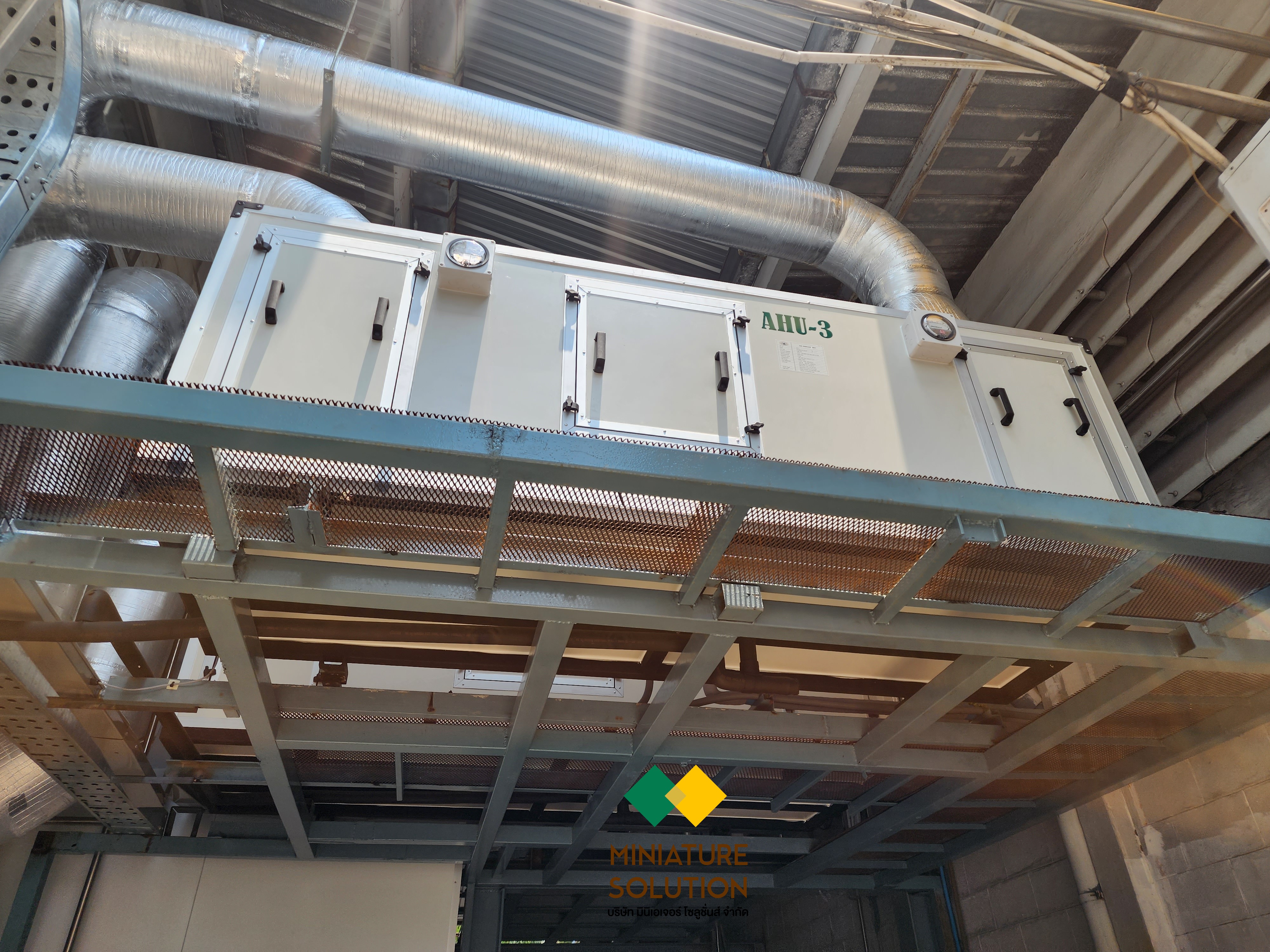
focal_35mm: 23
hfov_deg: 73.9
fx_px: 844
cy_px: 476
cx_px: 635
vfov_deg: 58.9
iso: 12
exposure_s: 1/453
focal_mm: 6.4
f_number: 1.8
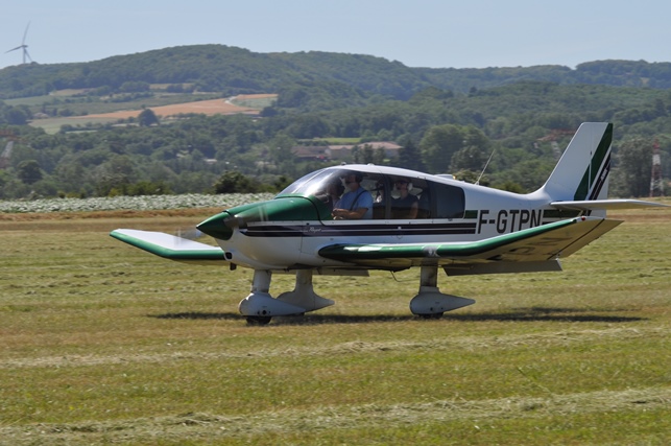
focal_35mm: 188
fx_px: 3490
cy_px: 223
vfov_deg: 7.3
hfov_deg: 11.0
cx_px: 336
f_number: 11
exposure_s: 1/500
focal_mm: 125
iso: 200
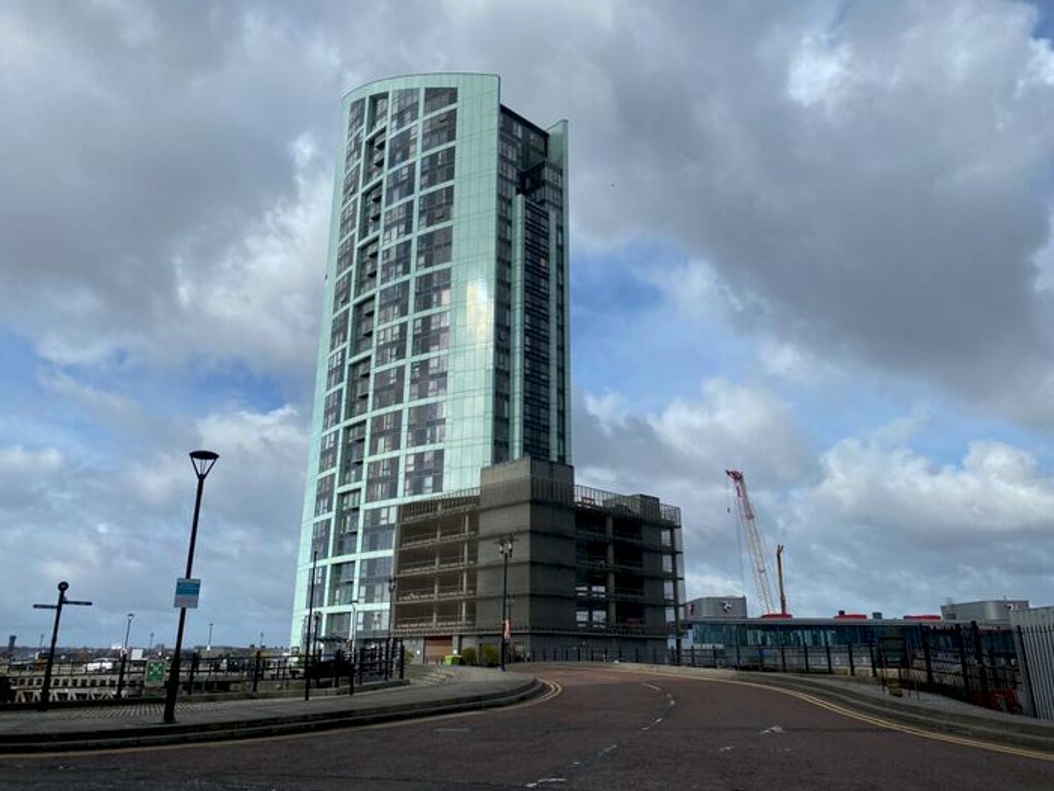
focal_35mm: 26
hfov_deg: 67.3
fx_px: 792
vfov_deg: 53.1
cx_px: 527
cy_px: 396
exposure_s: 1/4808
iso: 32
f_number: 1.8
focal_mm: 4.25
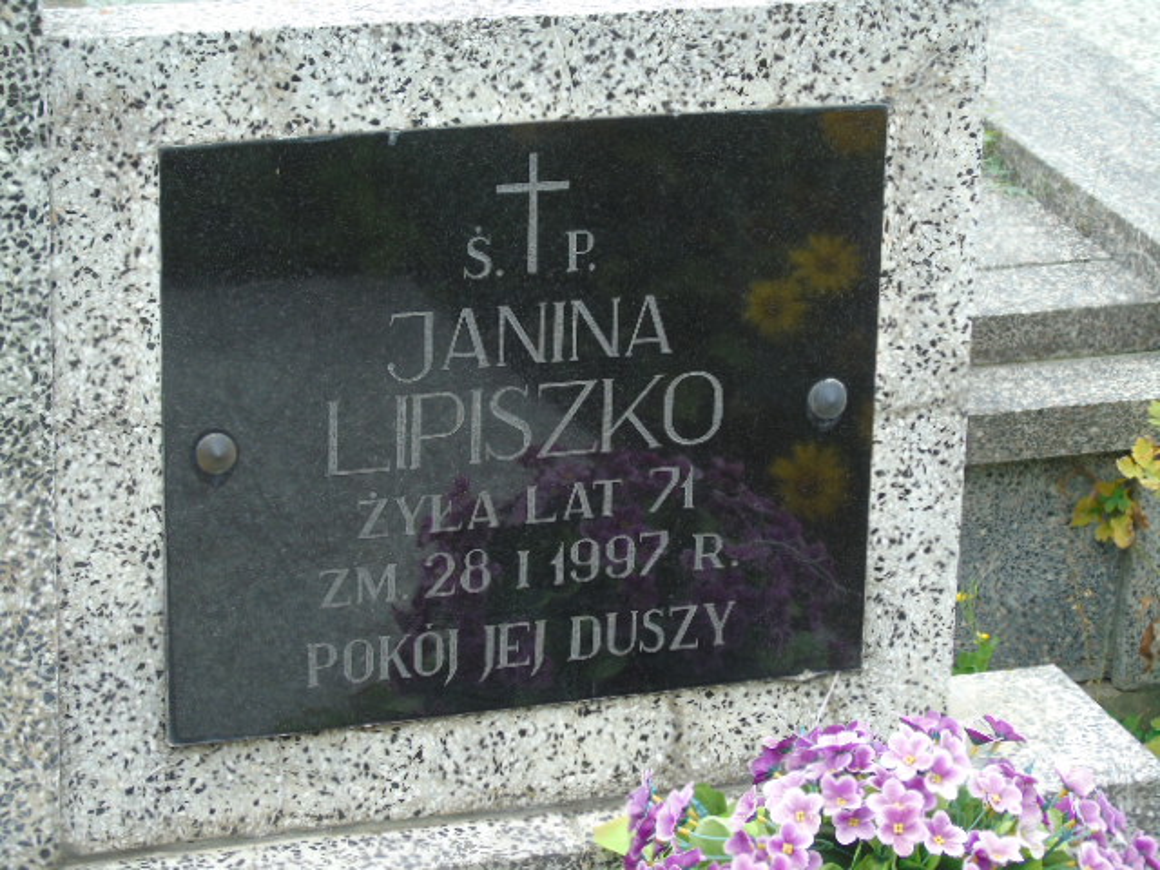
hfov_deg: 18.2
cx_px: 580
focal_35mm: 108
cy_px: 435
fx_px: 3619
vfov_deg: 13.7
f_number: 4.4
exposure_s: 1/50
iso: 100
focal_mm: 19
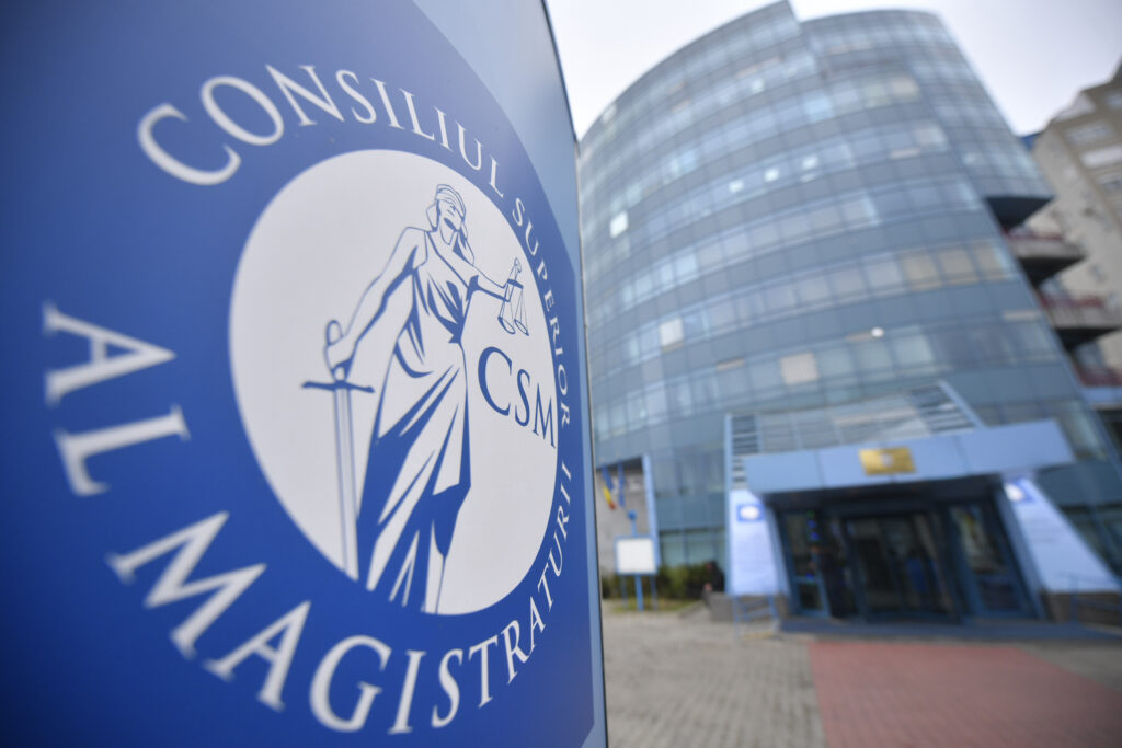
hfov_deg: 104.2
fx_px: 436
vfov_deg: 81.2
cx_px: 561
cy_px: 374
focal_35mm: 14
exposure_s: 1/2000
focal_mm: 14
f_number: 2.8
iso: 640
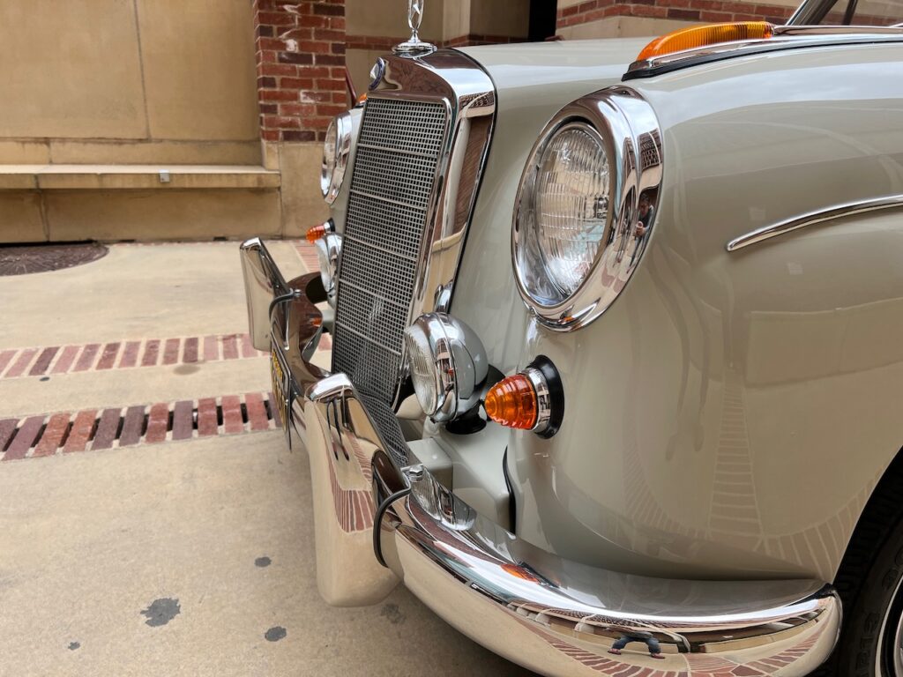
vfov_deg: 53.1
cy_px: 338
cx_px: 452
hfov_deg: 67.3
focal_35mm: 26
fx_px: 678
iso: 50
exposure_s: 1/466
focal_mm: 5.7
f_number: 1.5
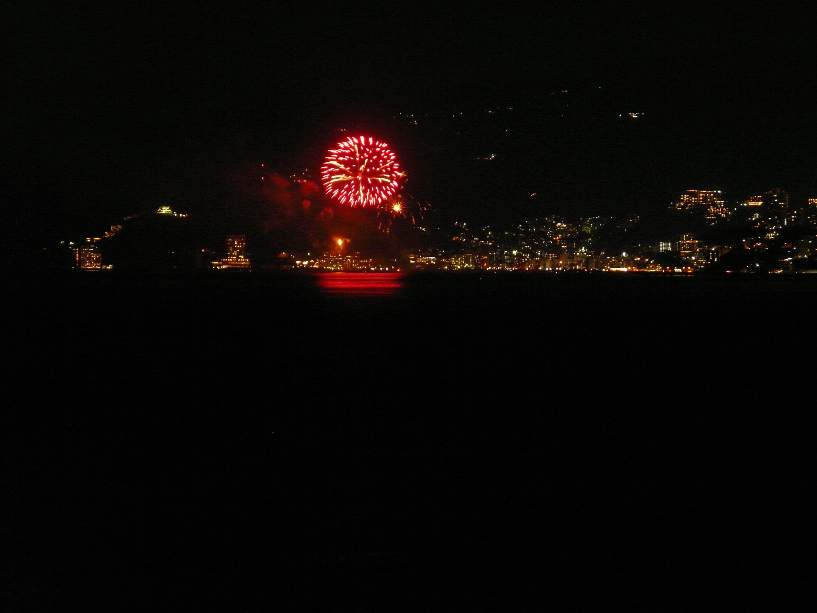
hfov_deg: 12.3
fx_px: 3800
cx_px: 408
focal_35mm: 161
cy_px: 306
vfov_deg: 9.2
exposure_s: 1
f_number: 3.6
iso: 400
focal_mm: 26.4
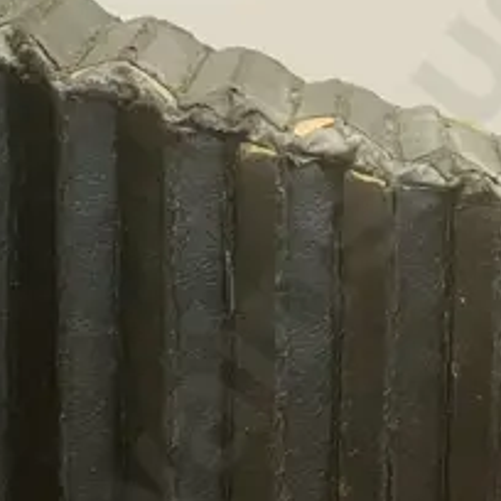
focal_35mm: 124
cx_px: 334
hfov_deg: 14.0
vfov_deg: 14.1
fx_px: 2030
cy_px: 250
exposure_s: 1/33
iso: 250
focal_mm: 3.99
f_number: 1.8
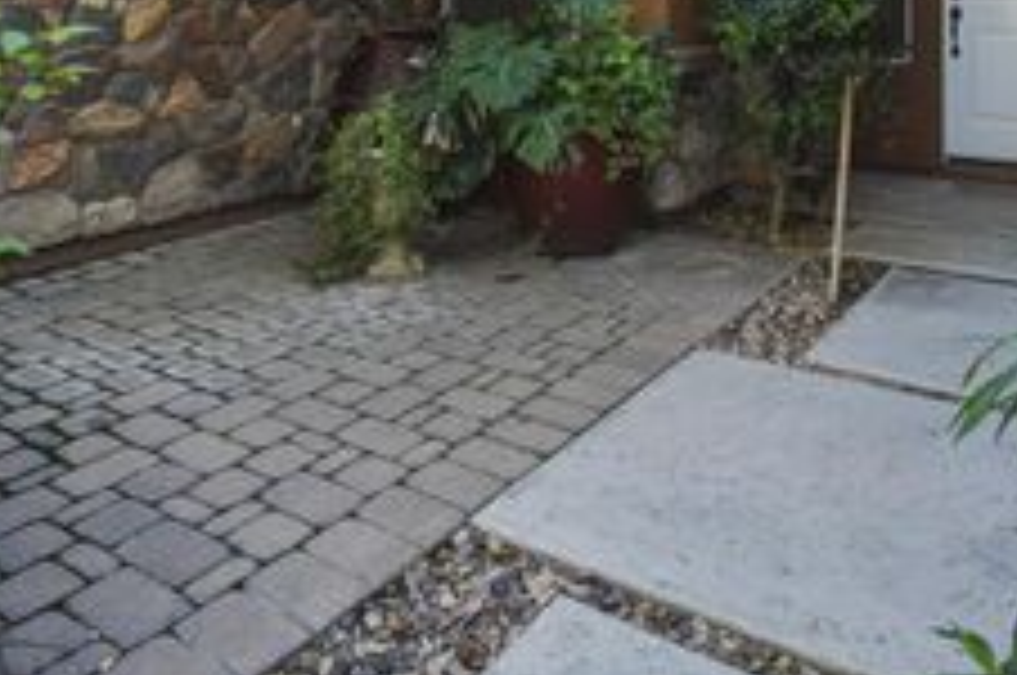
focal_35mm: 31
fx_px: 874
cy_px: -2
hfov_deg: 60.4
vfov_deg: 37.6
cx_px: 504
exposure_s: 1/400
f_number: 7.1
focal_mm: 14
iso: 640
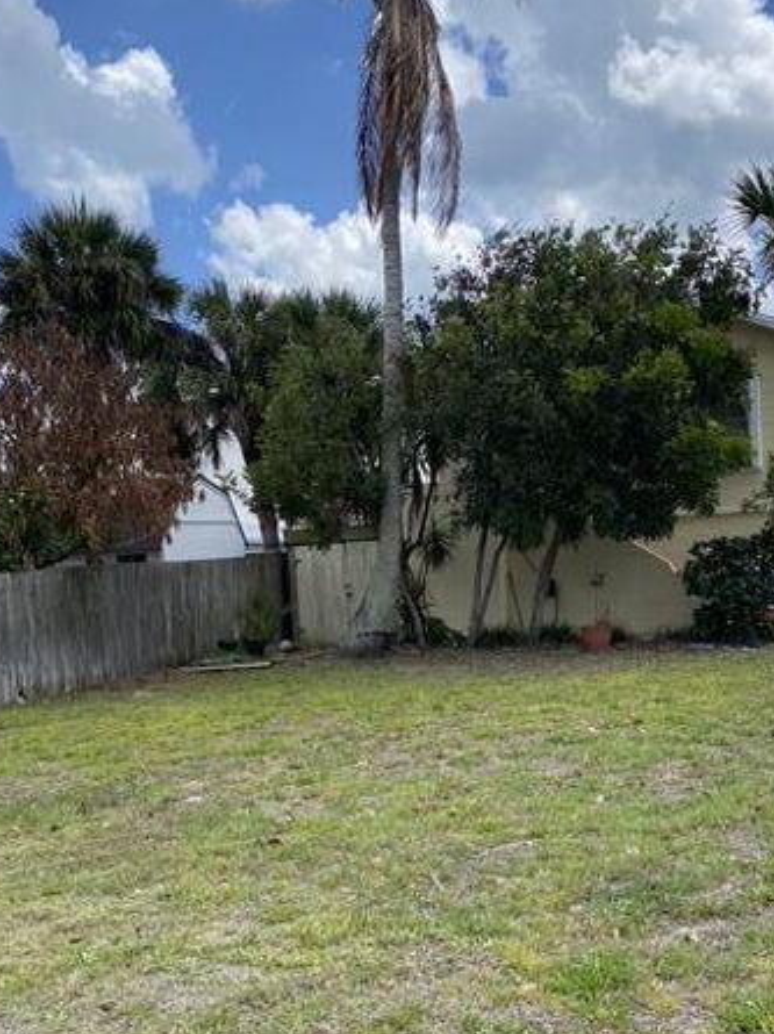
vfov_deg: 47.4
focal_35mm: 39
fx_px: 1164
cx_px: 509
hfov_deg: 36.4
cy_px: 659
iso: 32
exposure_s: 1/2463
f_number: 1.8
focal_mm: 4.25
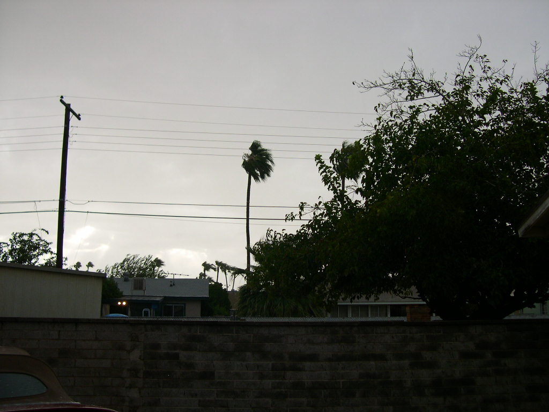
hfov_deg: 49.0
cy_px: 206
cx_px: 274
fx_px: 603
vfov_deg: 37.7
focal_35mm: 38
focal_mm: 8
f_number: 2.8
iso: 100
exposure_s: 1/83
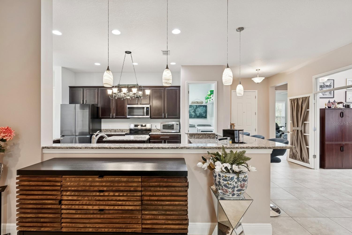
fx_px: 156
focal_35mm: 16
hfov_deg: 96.6
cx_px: 165
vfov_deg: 73.7
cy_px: 123
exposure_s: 1/5
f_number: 7.1
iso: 100
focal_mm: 10
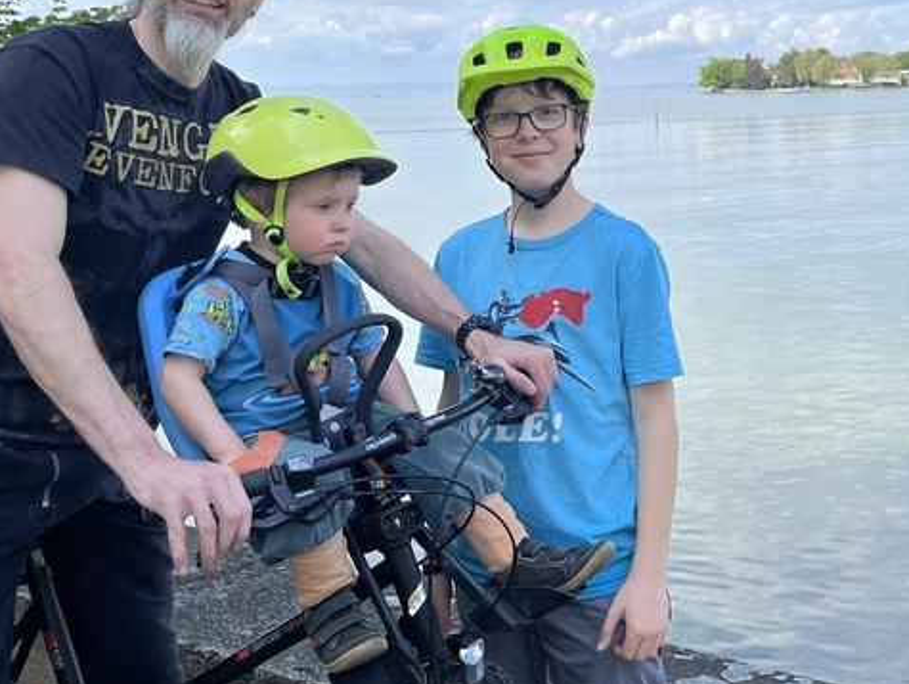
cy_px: 220
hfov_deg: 33.2
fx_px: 1472
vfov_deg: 26.0
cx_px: 748
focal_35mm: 56
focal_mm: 5.1
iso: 50
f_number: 1.6
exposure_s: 1/3521
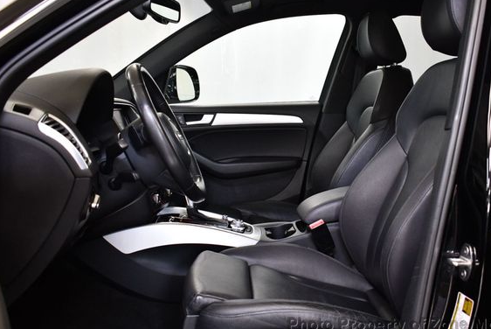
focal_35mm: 41
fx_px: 560
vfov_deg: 32.7
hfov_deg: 47.3
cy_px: 154
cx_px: 277
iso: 1250
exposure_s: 1/125
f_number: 3.5
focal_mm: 18
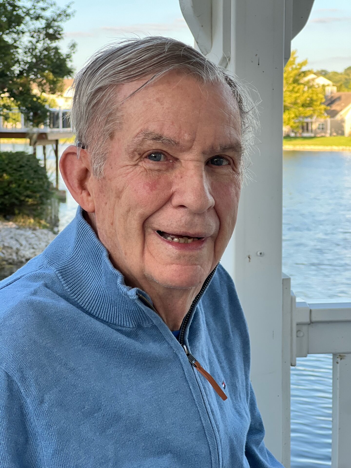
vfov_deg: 25.3
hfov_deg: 19.1
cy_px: 234
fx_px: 1041
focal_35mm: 77
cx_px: 176
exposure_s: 1/121
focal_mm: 9
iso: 80
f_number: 2.8
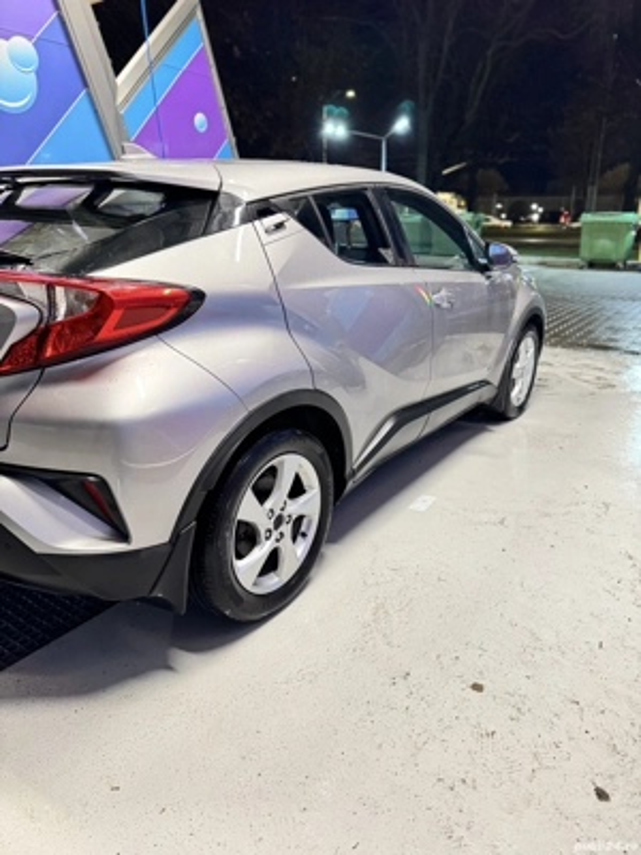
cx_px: 320
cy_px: 428
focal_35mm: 24
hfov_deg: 56.8
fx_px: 593
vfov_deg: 71.6
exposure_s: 1/50
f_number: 1.78
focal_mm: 6.76
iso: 400
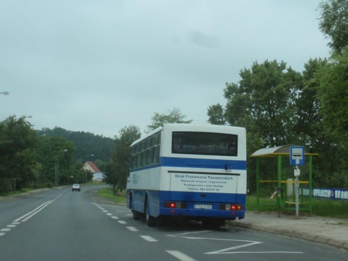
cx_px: 174
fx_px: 704
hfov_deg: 27.8
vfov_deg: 21.0
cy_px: 130
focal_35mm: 70
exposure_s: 1/250
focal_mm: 12.5
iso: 640
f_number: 11
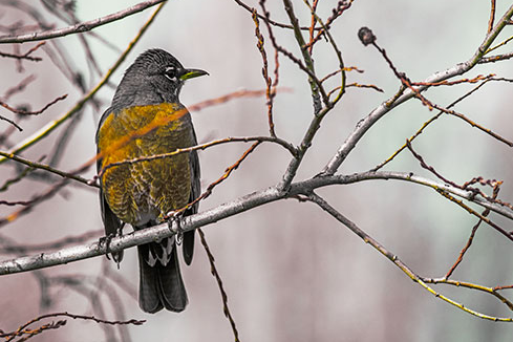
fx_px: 8735
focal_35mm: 613
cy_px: 168
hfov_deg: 3.4
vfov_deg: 2.2
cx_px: 254
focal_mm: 600
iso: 720
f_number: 11
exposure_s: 1/640
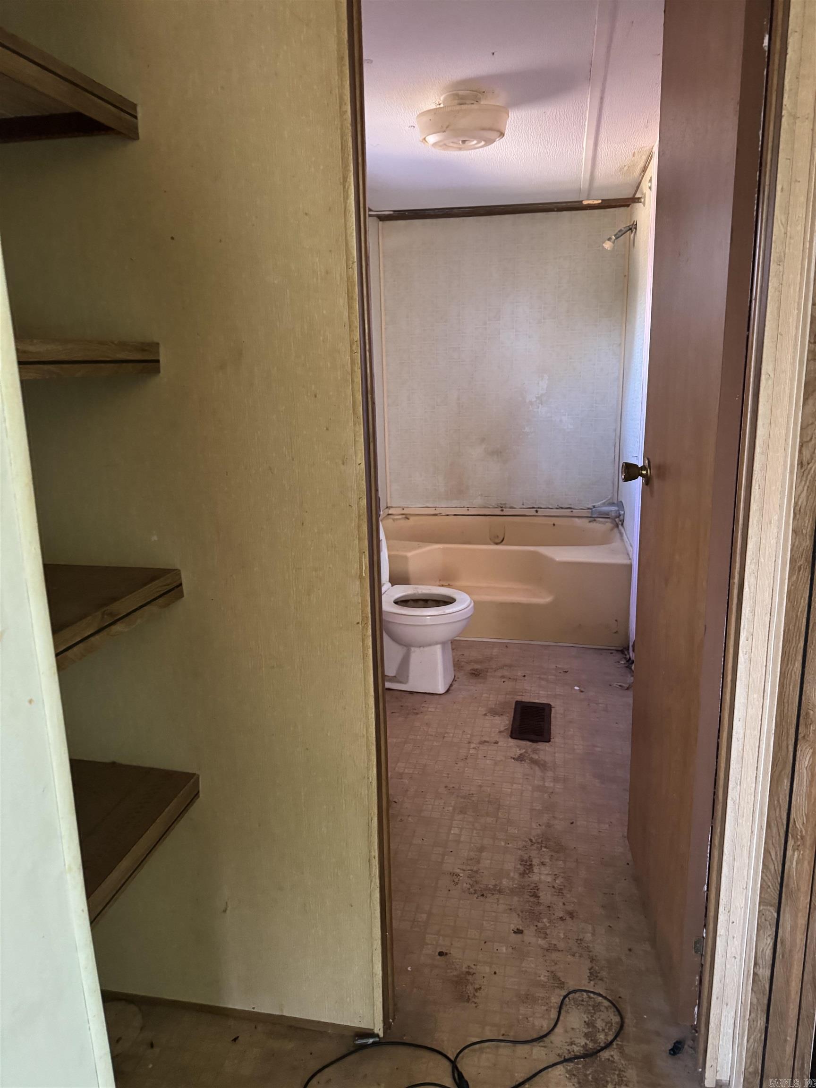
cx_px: 408
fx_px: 754
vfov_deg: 71.6
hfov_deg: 56.8
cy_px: 544
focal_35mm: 24
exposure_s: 1/47
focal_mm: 6.76
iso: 800
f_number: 1.78
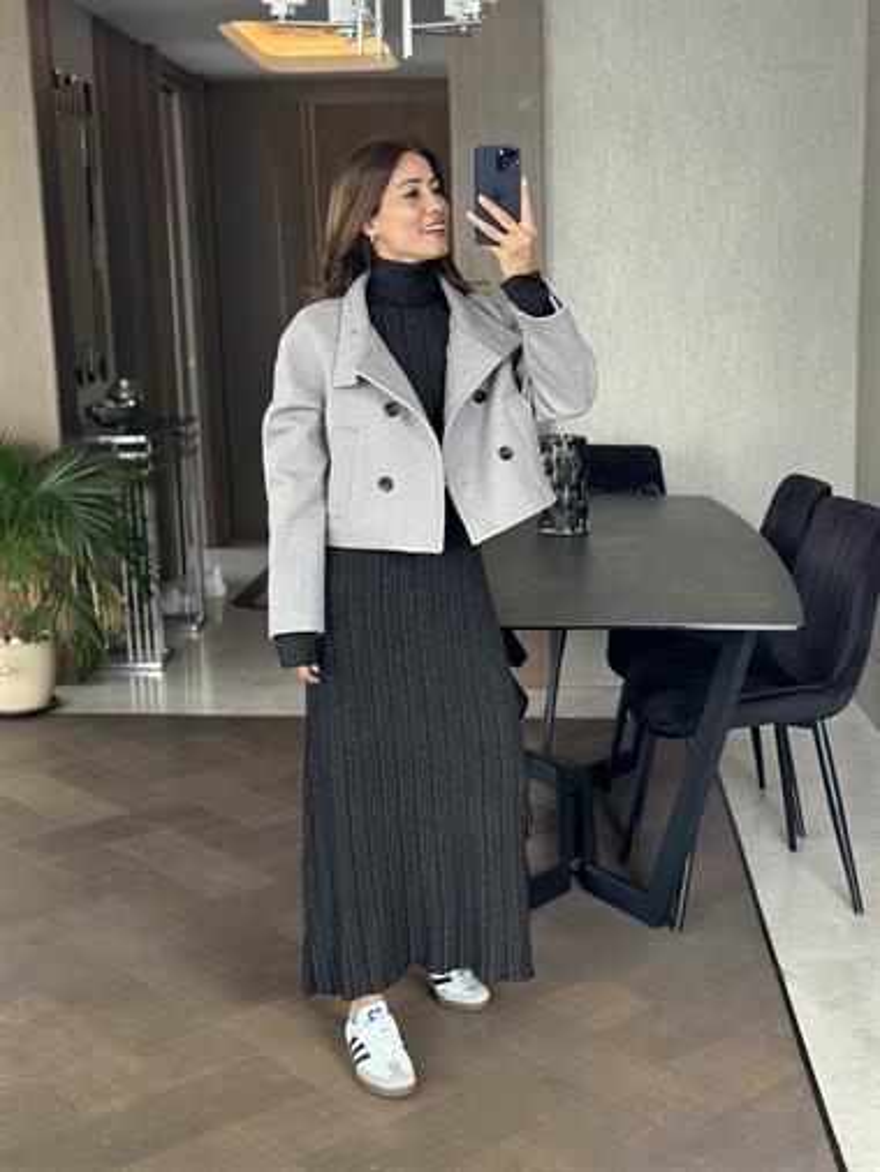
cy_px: 586
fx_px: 1626
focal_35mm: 48
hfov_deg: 30.3
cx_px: 440
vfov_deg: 39.6
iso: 250
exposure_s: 1/60
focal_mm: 6.86
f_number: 1.78
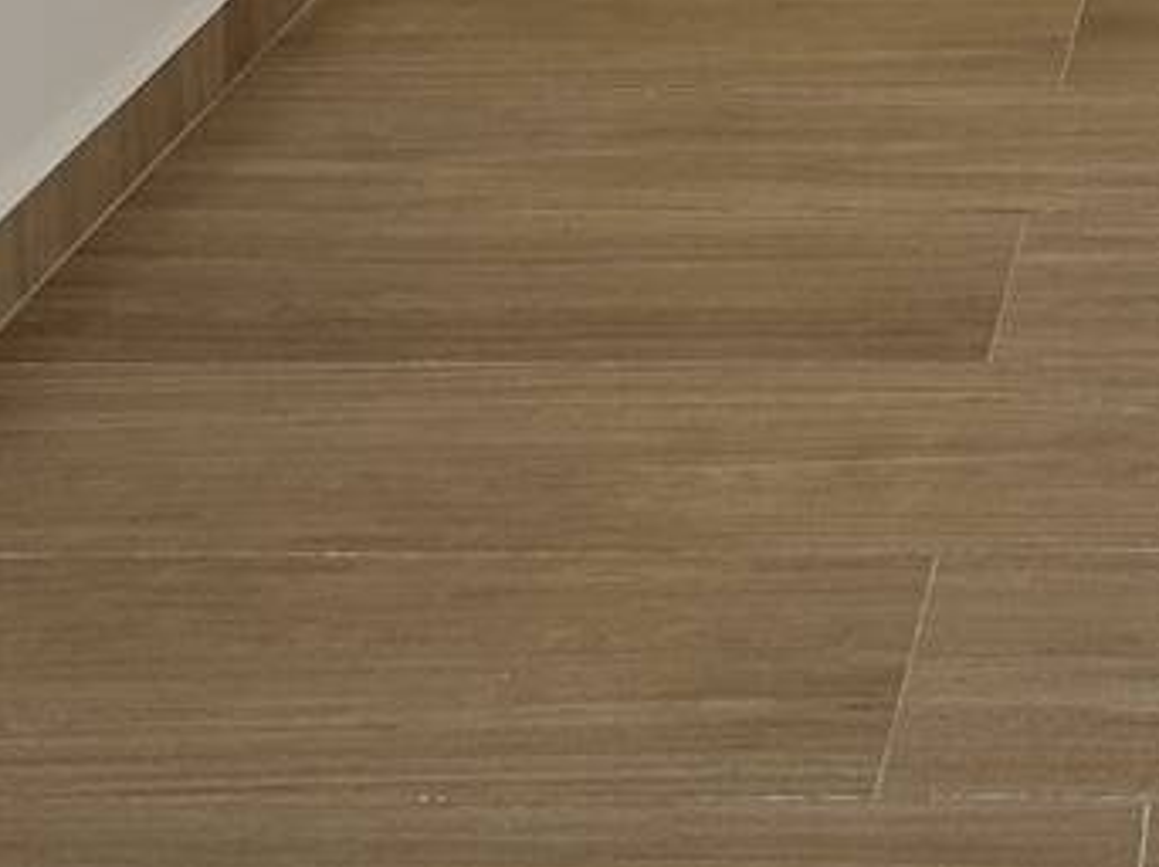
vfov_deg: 17.0
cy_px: -938
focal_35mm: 59
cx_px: 1400
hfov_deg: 28.4
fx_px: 1974
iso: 40
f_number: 2.2
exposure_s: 1/101
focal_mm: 2.22
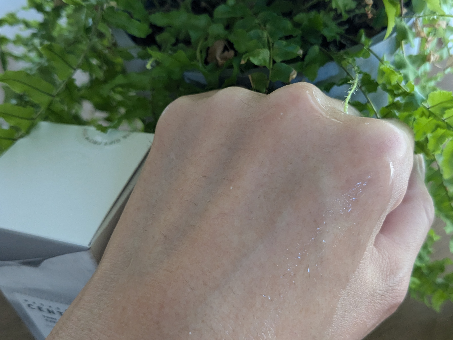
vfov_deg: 38.7
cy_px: 171
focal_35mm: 37
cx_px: 224
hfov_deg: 50.1
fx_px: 484
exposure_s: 1/120
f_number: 1.73
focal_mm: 4.38
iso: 216
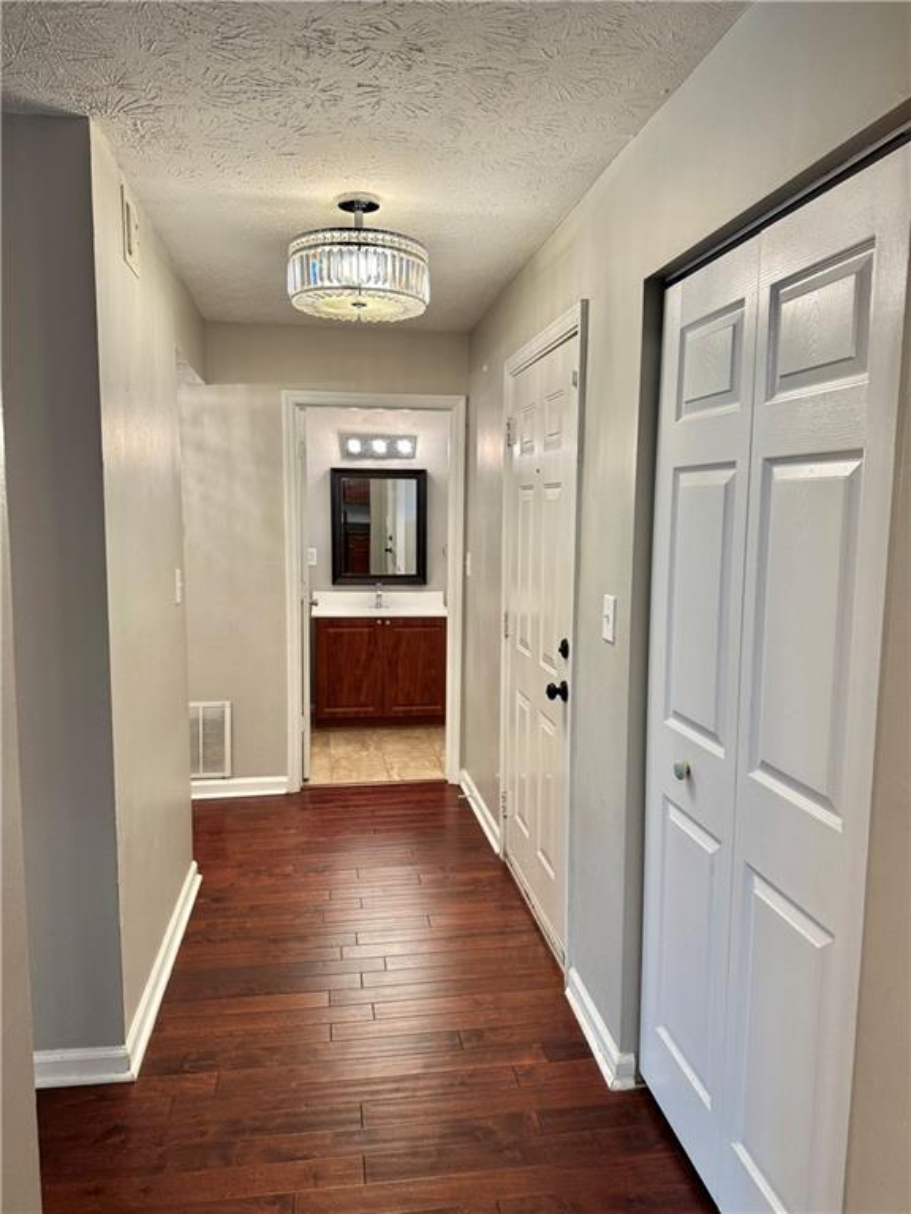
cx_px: 456
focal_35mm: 24
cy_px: 607
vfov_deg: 71.6
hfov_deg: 56.8
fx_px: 842
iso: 125
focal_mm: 6.76
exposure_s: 1/60
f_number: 1.78
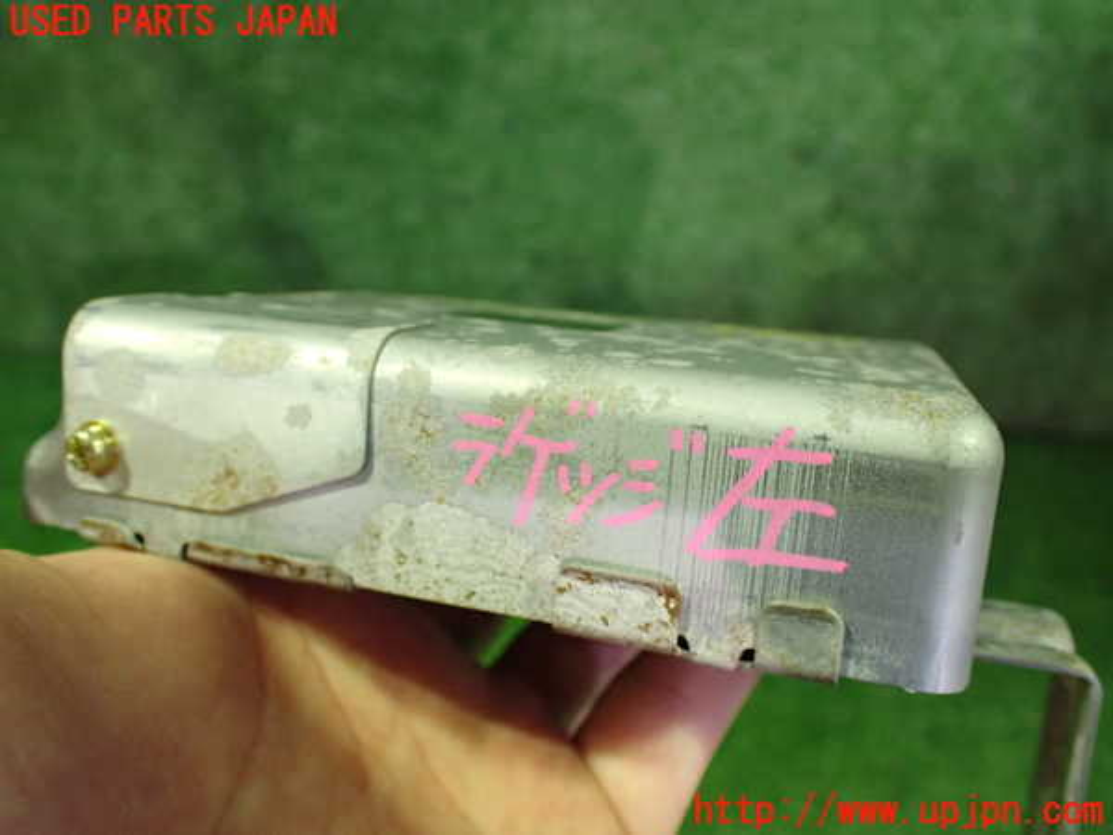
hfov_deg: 60.0
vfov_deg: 46.8
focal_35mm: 30
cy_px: 418
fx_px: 965
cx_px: 556
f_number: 2.3
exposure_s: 1/30
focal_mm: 5.4
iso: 800
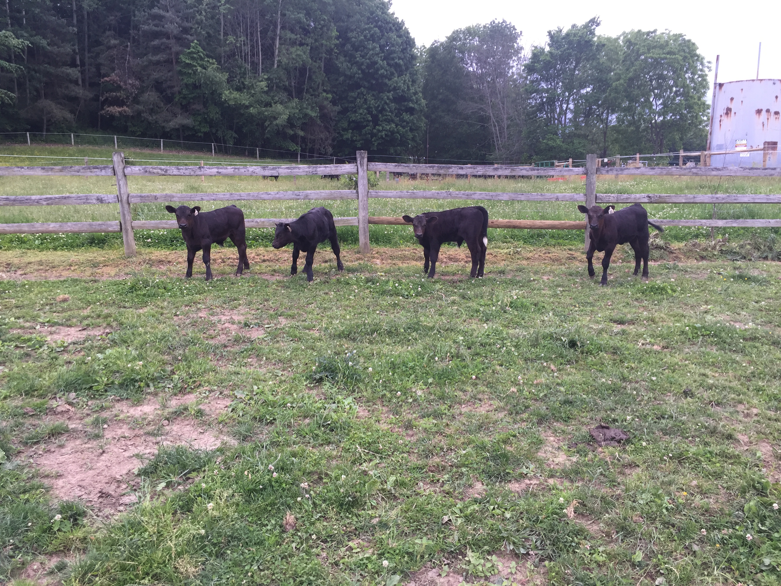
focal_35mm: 29
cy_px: 293
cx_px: 390
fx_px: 654
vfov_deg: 48.2
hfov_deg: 61.7
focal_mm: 4.15
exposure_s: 1/120
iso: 40
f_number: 2.2
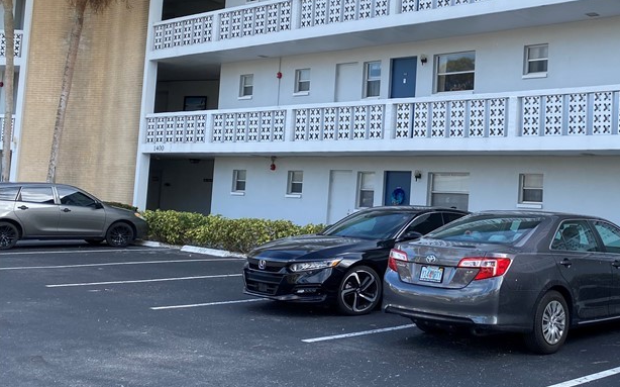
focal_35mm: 46
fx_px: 777
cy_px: 135
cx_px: 514
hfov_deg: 41.3
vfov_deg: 27.8
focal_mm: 4.25
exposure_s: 1/733
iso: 32
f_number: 1.8
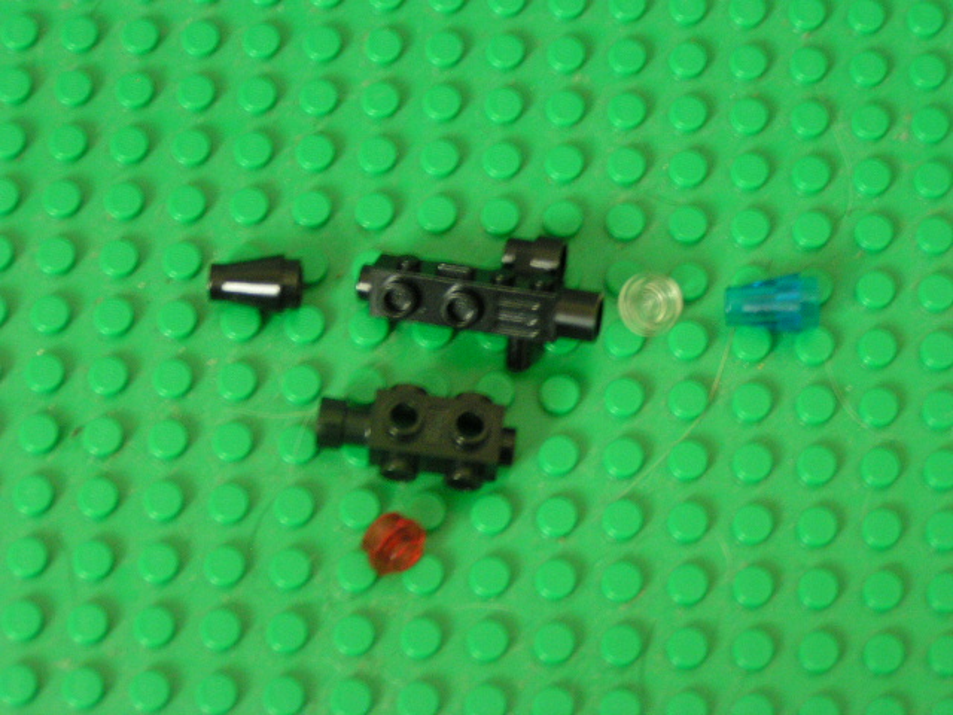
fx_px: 2726
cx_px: 476
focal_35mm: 99
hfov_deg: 19.8
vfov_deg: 14.9
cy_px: 358
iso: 200
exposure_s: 1/6
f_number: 3.5
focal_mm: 15.2
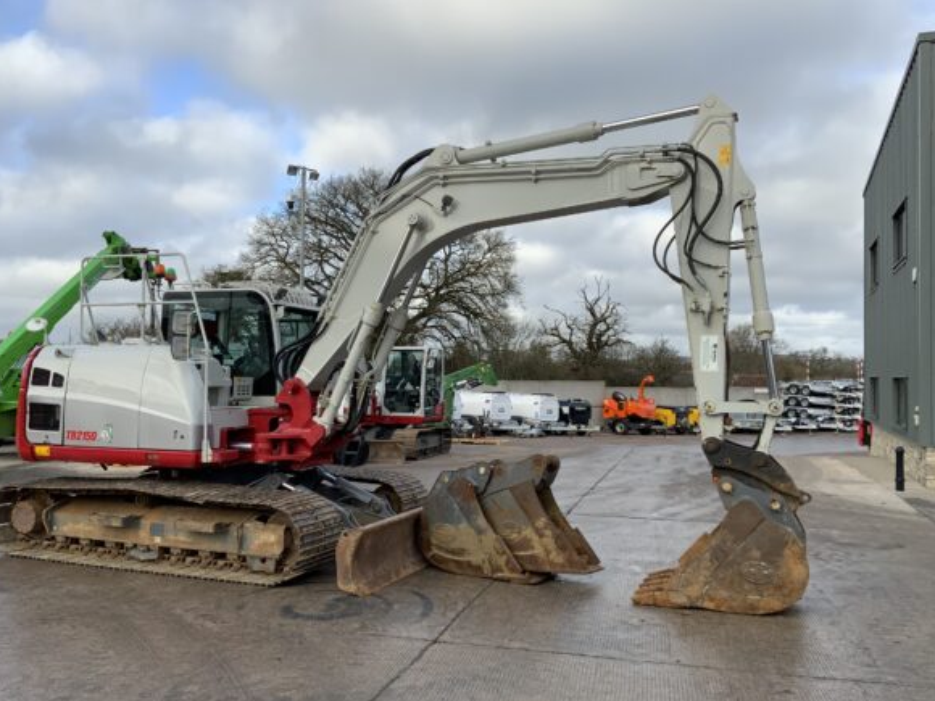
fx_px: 864
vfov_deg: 44.2
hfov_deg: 56.8
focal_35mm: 32
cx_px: 474
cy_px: 355
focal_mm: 3
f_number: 1.8
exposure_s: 1/1015
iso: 16
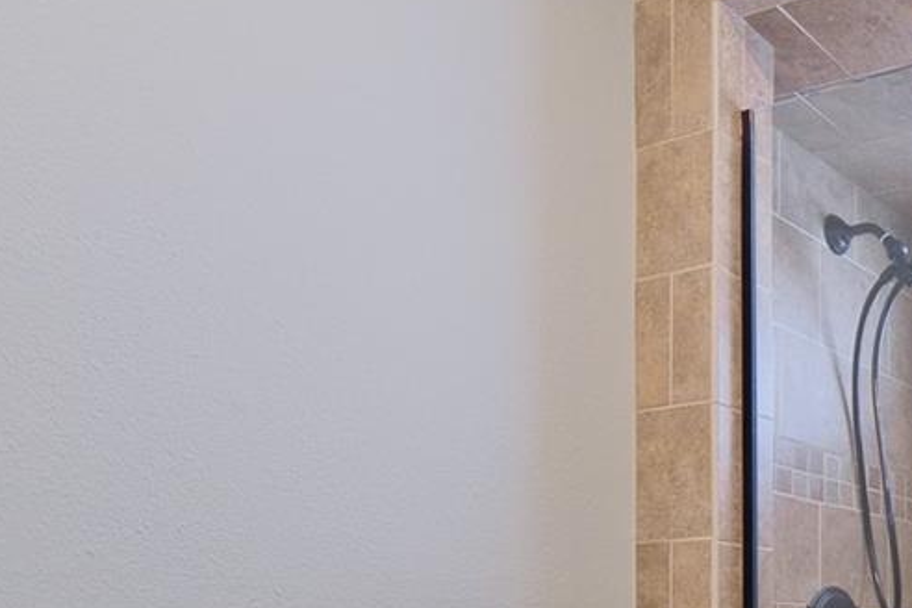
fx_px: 988
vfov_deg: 31.1
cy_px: 638
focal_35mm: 39
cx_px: 999
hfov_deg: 40.3
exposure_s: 1/40
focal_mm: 8
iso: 640
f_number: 4
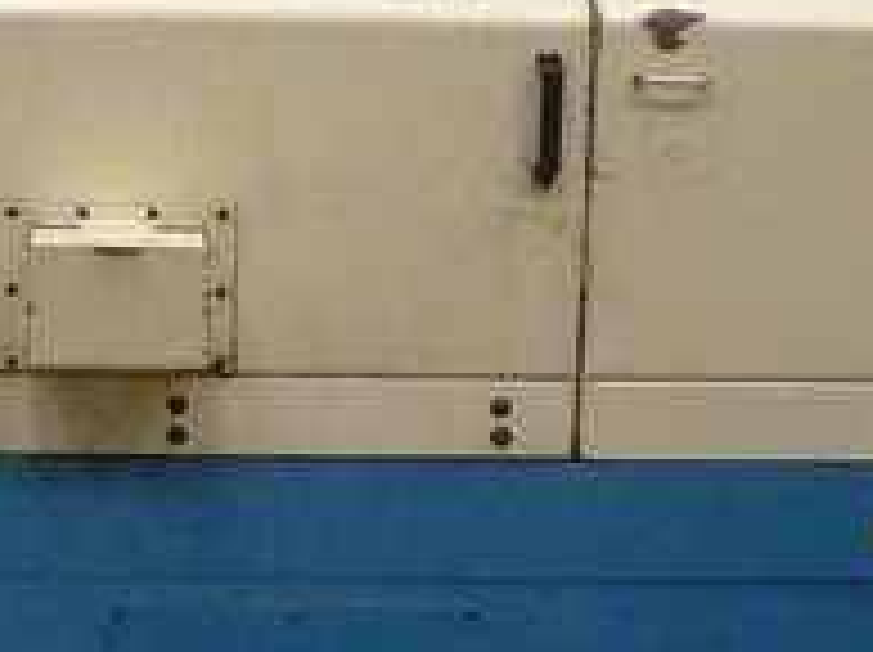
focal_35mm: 109
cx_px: 274
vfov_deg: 13.5
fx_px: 2746
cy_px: 373
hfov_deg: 18.0
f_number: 2.8
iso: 800
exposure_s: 1/20
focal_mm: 5.5
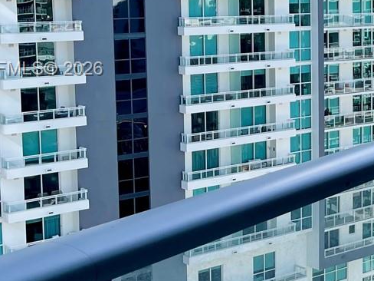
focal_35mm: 82
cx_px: 477
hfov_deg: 21.7
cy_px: 70
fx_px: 886
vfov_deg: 17.9
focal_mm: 5.1
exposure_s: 1/1152
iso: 32
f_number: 1.6
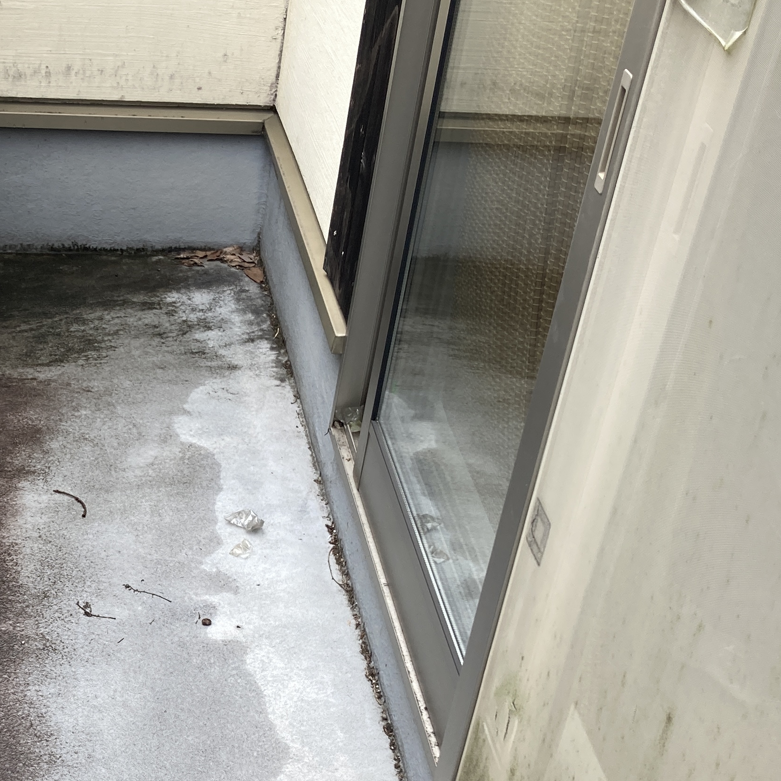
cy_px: 574
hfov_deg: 27.4
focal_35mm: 60
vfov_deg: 28.2
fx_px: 1532
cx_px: 50
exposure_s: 1/259
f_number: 1.8
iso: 20
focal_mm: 3.99
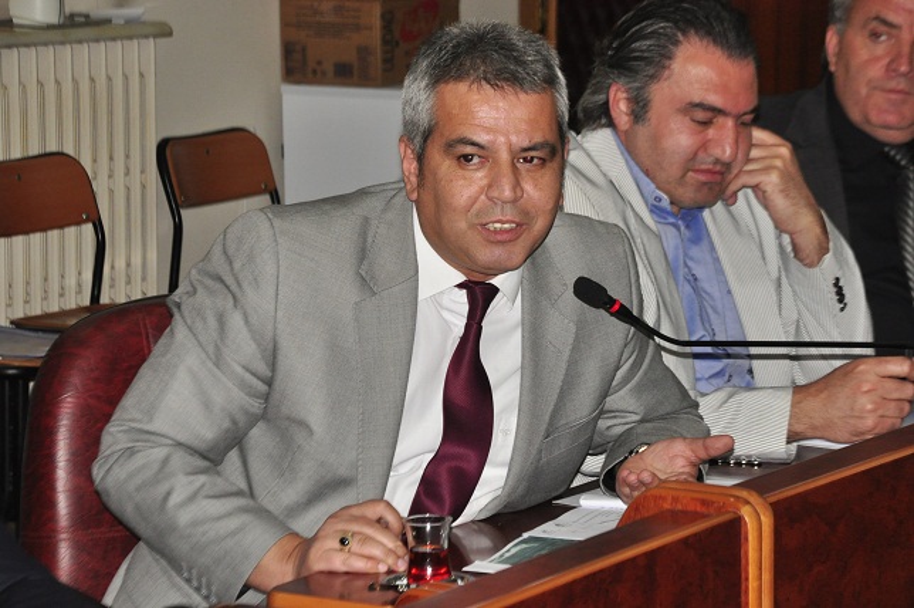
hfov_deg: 14.0
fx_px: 3728
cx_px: 457
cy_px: 304
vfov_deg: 9.3
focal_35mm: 147
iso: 1000
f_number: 6.3
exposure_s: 1/60
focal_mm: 98
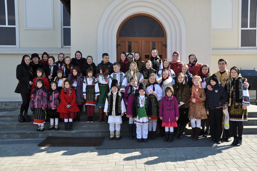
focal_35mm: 36
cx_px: 128
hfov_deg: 53.2
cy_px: 86
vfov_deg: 36.8
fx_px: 257
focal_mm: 24
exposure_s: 1/200
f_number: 7.1
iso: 200
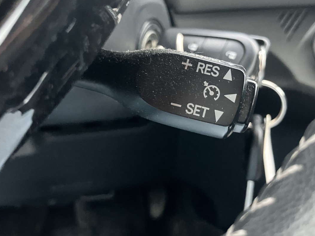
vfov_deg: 37.7
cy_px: 101
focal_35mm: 38
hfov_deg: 48.9
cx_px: 172
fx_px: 346
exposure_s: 1/30
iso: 640
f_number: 1.8
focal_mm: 3.99
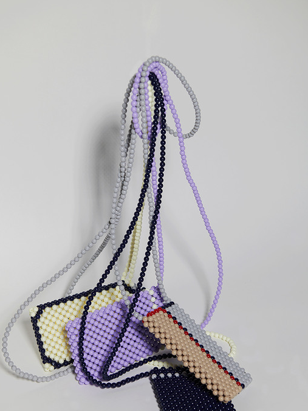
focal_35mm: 74
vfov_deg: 26.3
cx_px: 141
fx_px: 878
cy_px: 234
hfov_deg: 19.9
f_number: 5.6
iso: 200
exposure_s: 1/100
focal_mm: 60
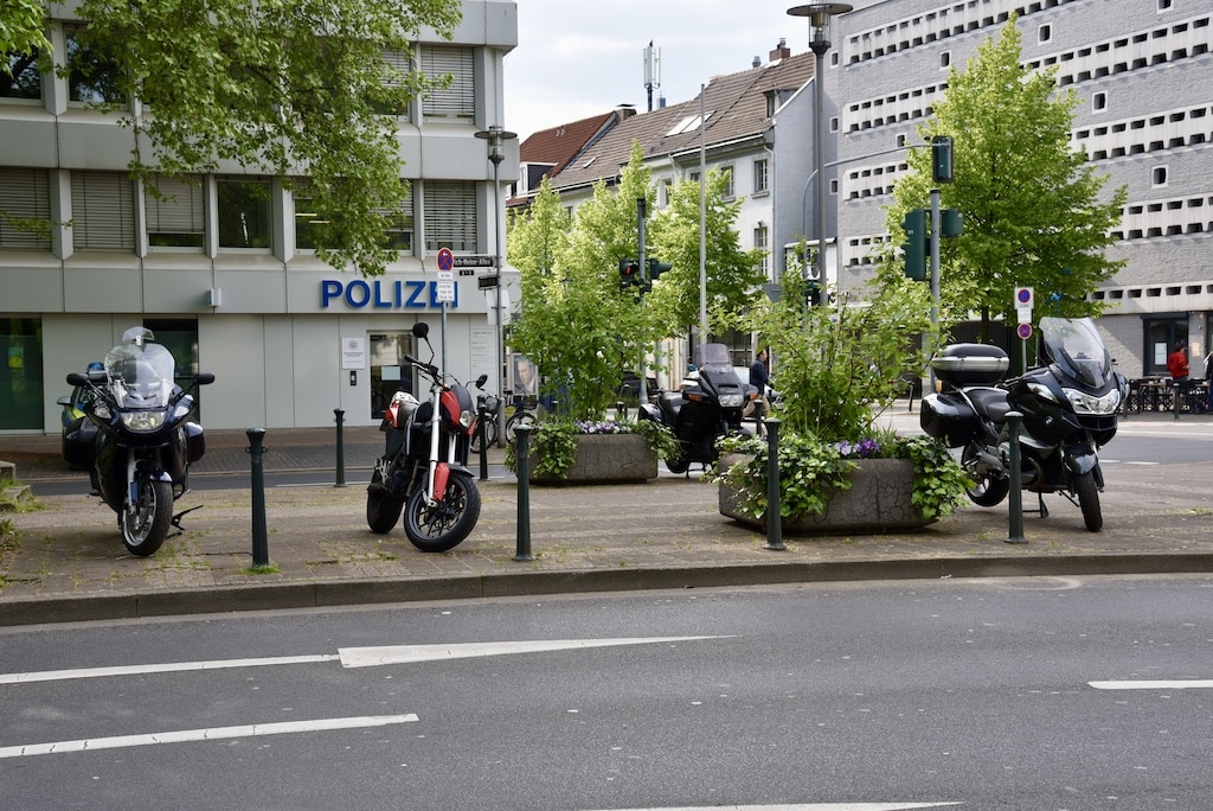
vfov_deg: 27.0
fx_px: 1686
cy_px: 406
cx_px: 606
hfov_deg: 39.6
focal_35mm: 50
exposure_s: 1/250
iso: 320
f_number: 8
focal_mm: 50
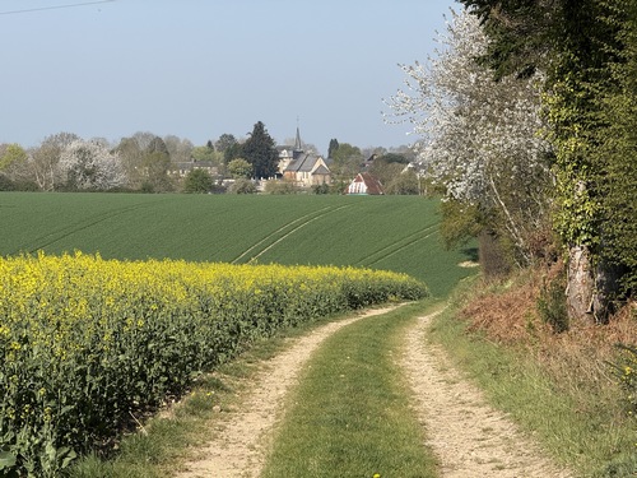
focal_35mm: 120
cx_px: 318
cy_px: 239
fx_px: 2208
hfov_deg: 16.4
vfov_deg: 12.3
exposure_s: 1/1227
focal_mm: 15.66
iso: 50
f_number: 2.8
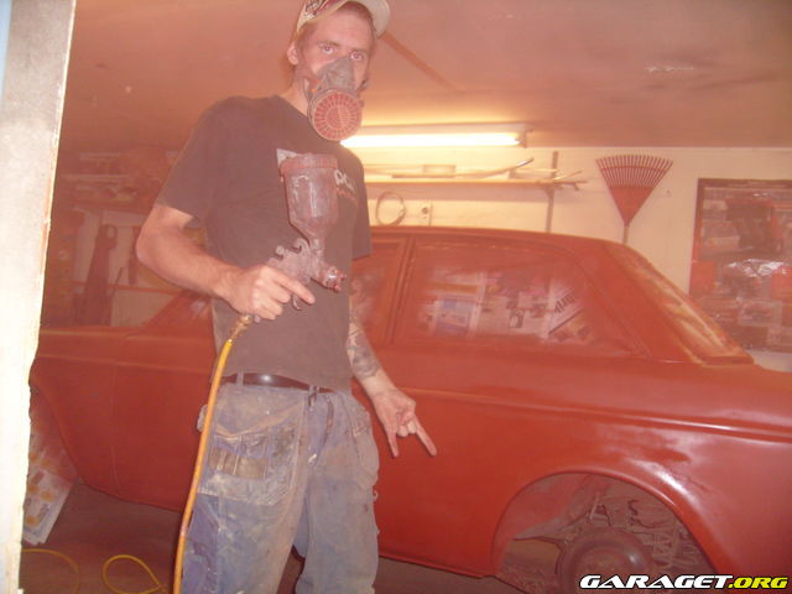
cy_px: 297
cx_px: 396
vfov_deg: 40.7
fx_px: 801
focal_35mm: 35
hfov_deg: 52.6
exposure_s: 1/45
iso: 100
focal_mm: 5.8
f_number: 2.8
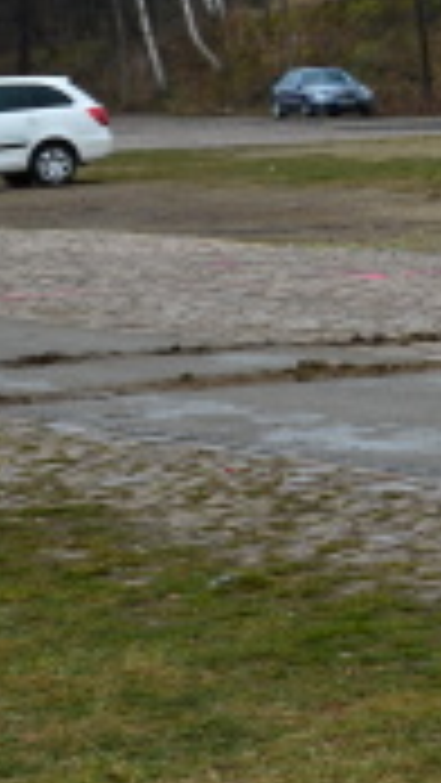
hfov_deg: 4.9
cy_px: -108
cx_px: 1458
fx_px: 4798
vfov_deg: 9.2
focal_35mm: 231
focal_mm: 34
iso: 100
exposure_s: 1/125
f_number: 5.6
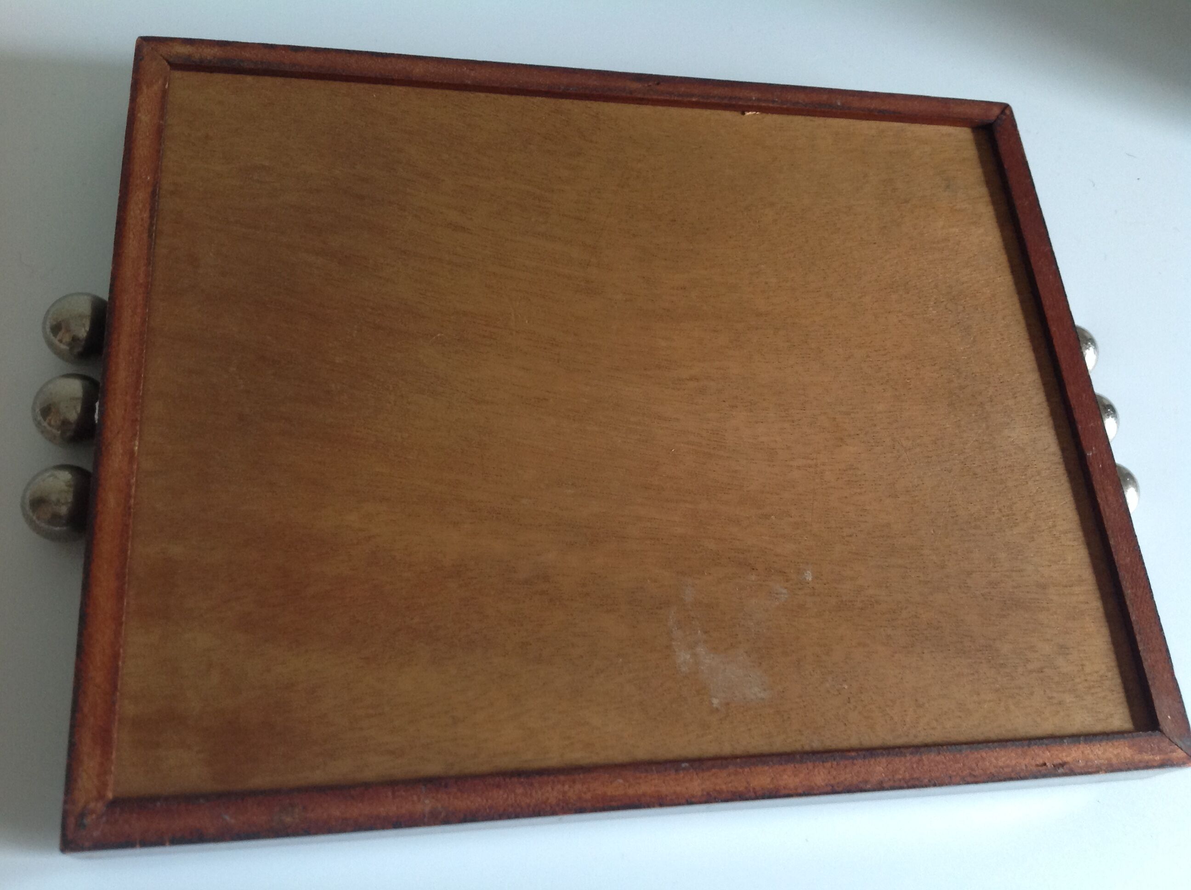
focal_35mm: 35
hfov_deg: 52.7
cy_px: 445
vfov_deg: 40.6
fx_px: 1202
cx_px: 596
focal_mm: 4.28
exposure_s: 1/15
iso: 125
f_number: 2.4
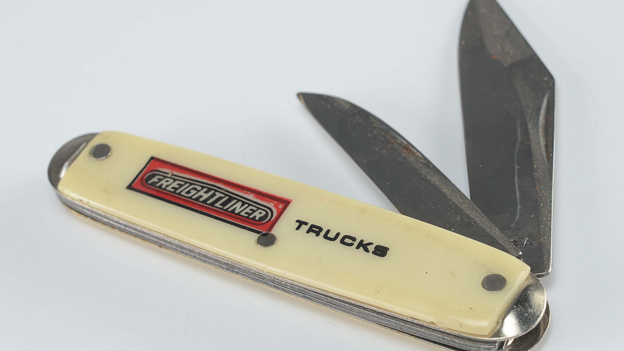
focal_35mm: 115
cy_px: 196
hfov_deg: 18.6
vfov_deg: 10.5
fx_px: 1903
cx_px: 330
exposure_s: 1/80
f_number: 11
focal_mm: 60
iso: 100
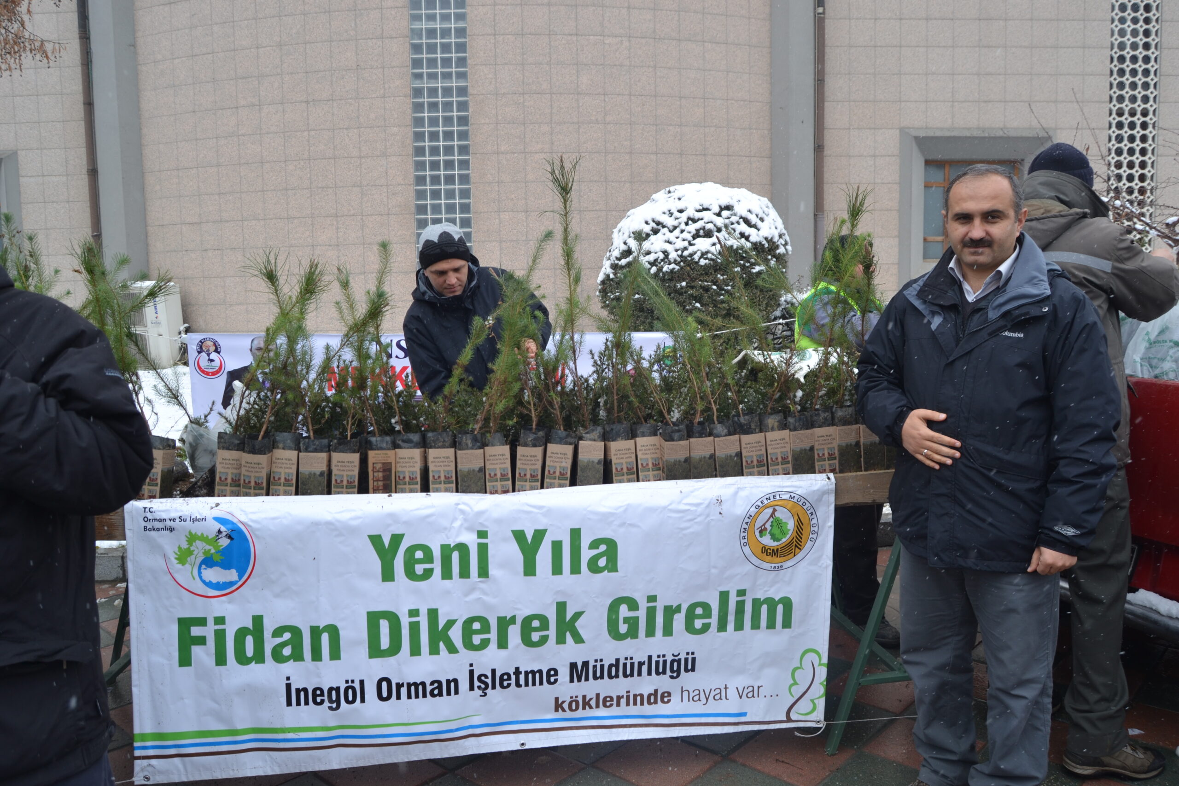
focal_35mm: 27
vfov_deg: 47.9
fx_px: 884
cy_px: 393
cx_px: 590
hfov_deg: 67.4
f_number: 6.3
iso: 100
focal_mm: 18
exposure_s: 1/160
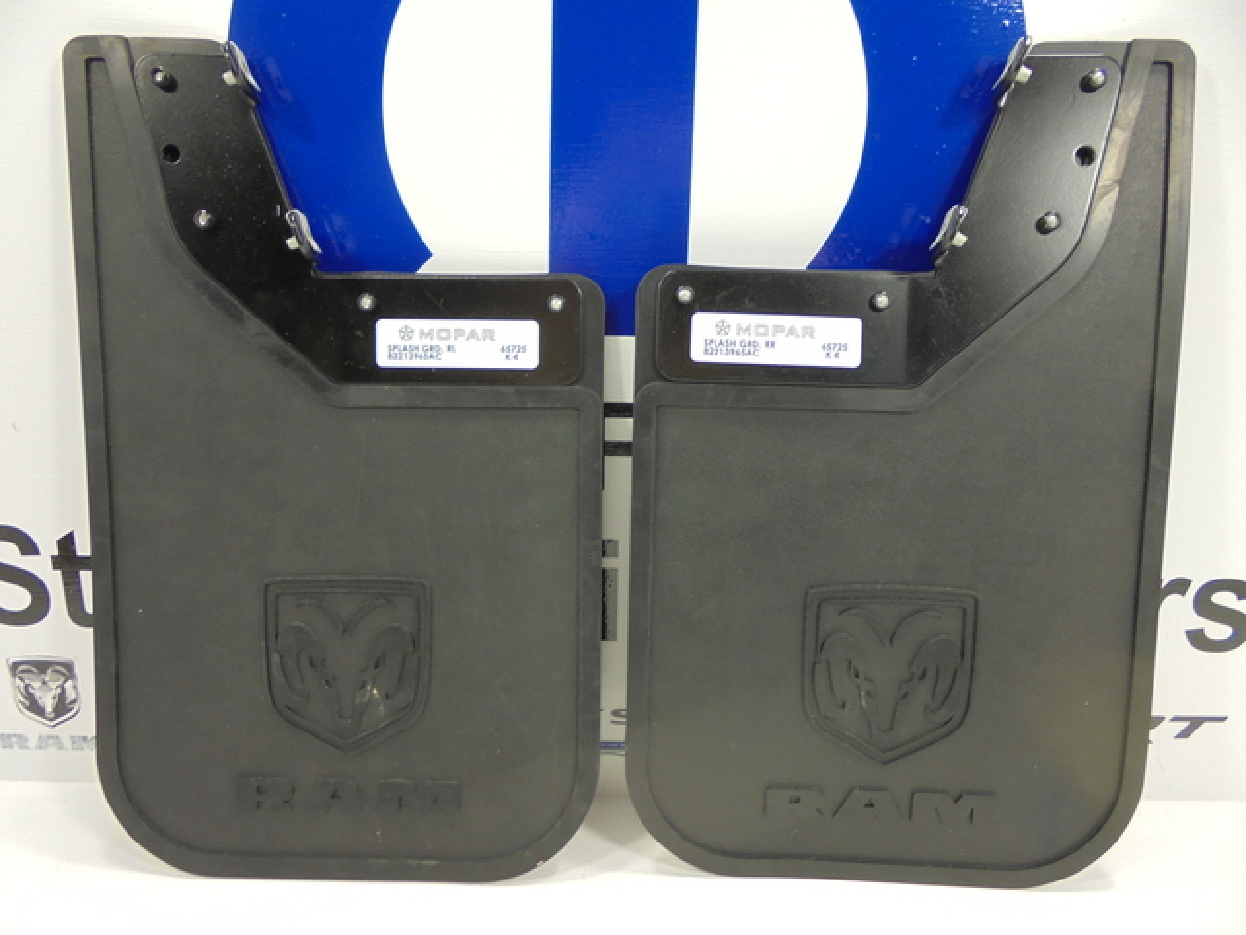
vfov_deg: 53.1
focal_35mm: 26
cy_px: 468
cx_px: 623
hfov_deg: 67.3
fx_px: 936
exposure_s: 1/30
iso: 100
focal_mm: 4.6
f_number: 3.5
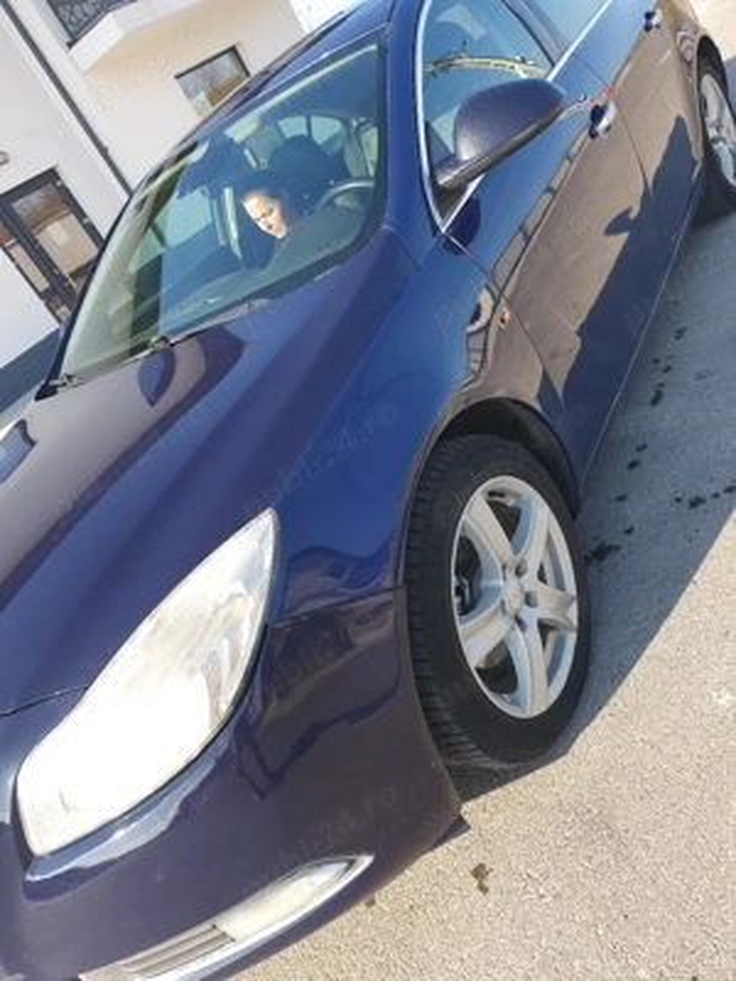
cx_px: 368
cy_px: 490
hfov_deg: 53.1
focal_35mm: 26
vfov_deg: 67.3
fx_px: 737
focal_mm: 4.32
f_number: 2.4
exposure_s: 1/435
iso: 50
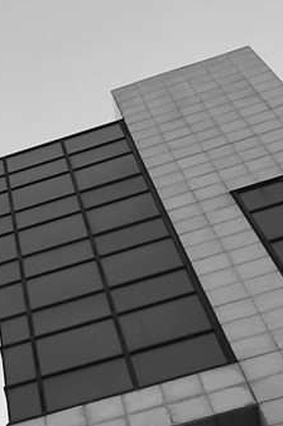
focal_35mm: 128
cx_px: -163
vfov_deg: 13.4
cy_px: 899
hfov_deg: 10.3
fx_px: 1515
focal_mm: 18
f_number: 8
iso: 200
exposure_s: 1/400
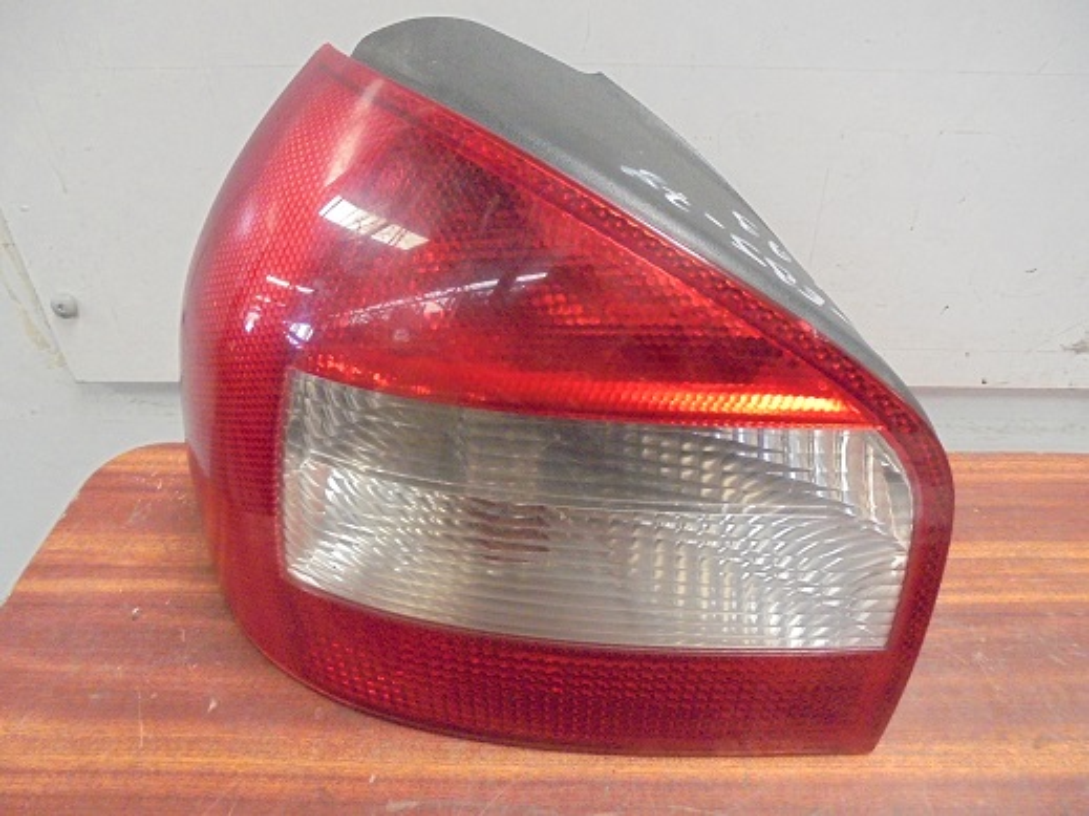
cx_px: 544
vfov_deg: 53.0
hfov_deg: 67.3
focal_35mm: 26
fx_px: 818
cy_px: 408
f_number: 3.5
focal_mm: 4.6
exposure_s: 1/25
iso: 800
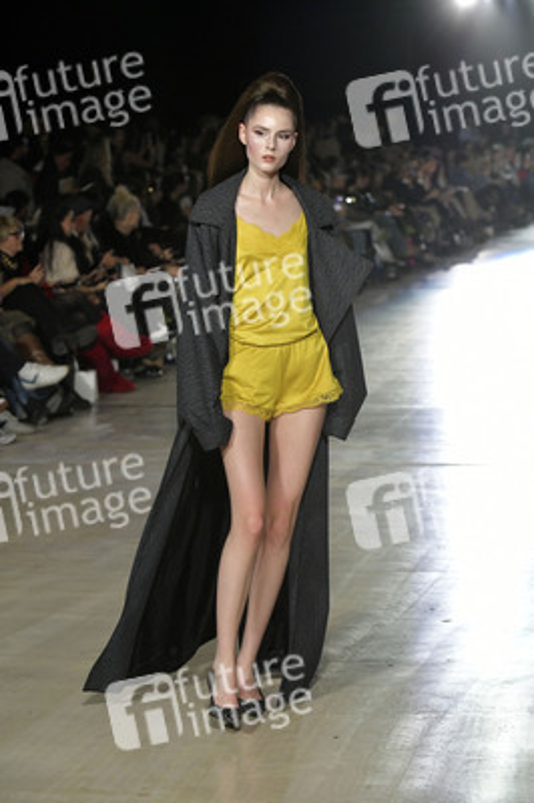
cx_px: 267
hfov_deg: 13.4
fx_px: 2273
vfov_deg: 20.0
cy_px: 402
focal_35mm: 102
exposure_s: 1/500
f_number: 5
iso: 3200
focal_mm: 102
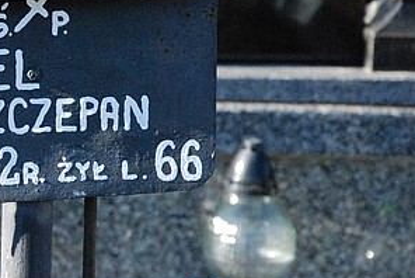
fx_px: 3936
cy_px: 124
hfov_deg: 6.0
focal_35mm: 341
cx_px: -17
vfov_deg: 4.0
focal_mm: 105
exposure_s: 1/1000
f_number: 8
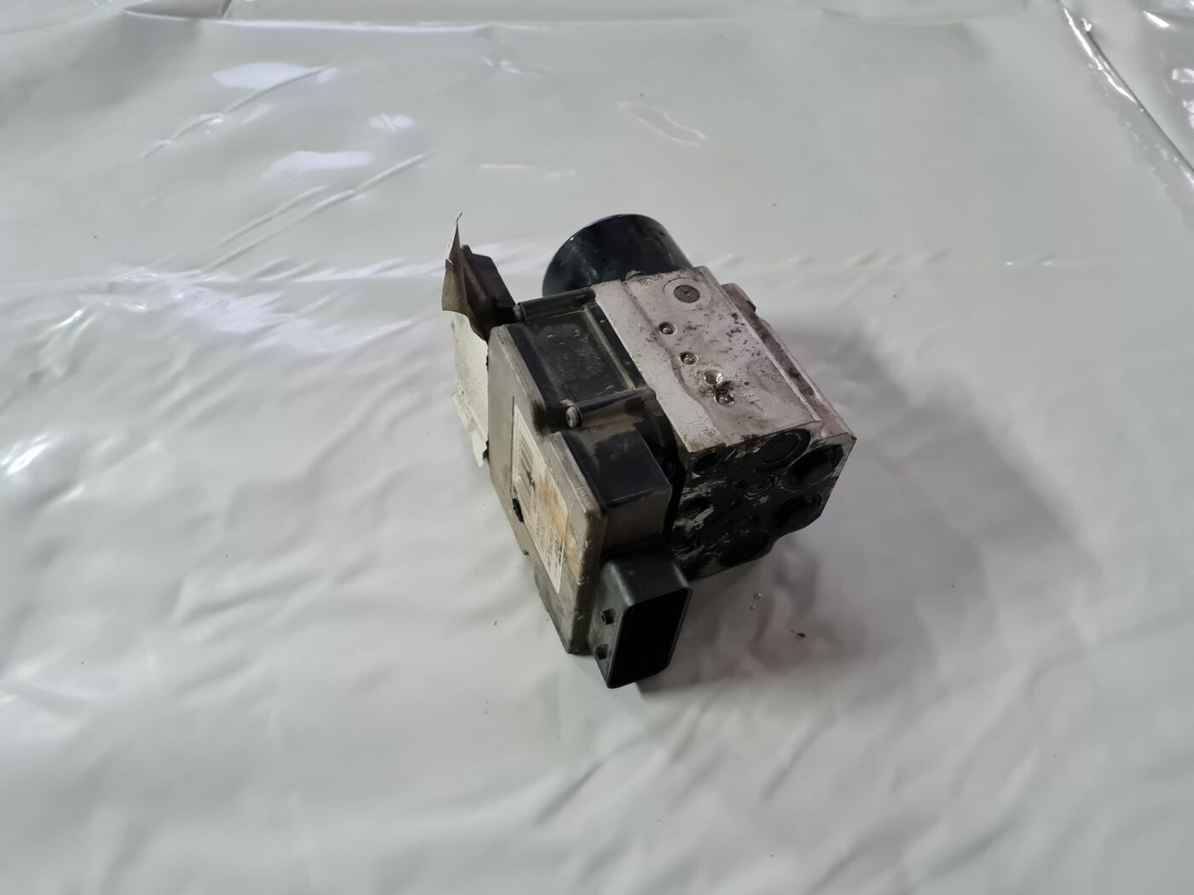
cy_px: 448
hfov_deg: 67.3
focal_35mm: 26
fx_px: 897
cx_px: 597
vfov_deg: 53.1
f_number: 1.8
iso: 800
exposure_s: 1/50
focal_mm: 5.4
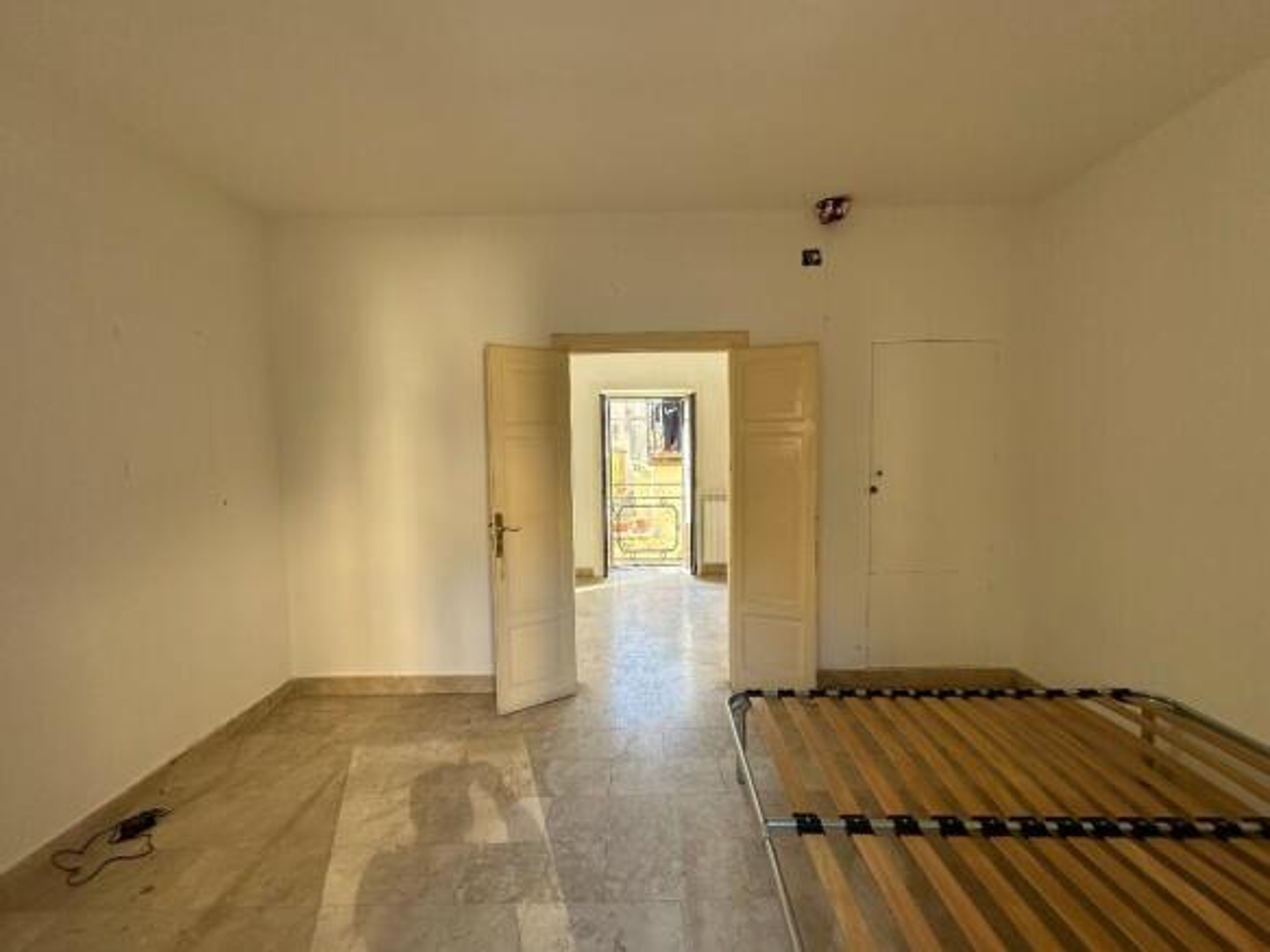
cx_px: 635
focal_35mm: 14
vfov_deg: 85.7
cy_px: 476
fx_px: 514
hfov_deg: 102.1
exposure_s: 1/99
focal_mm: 2.22
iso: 80
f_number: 2.2
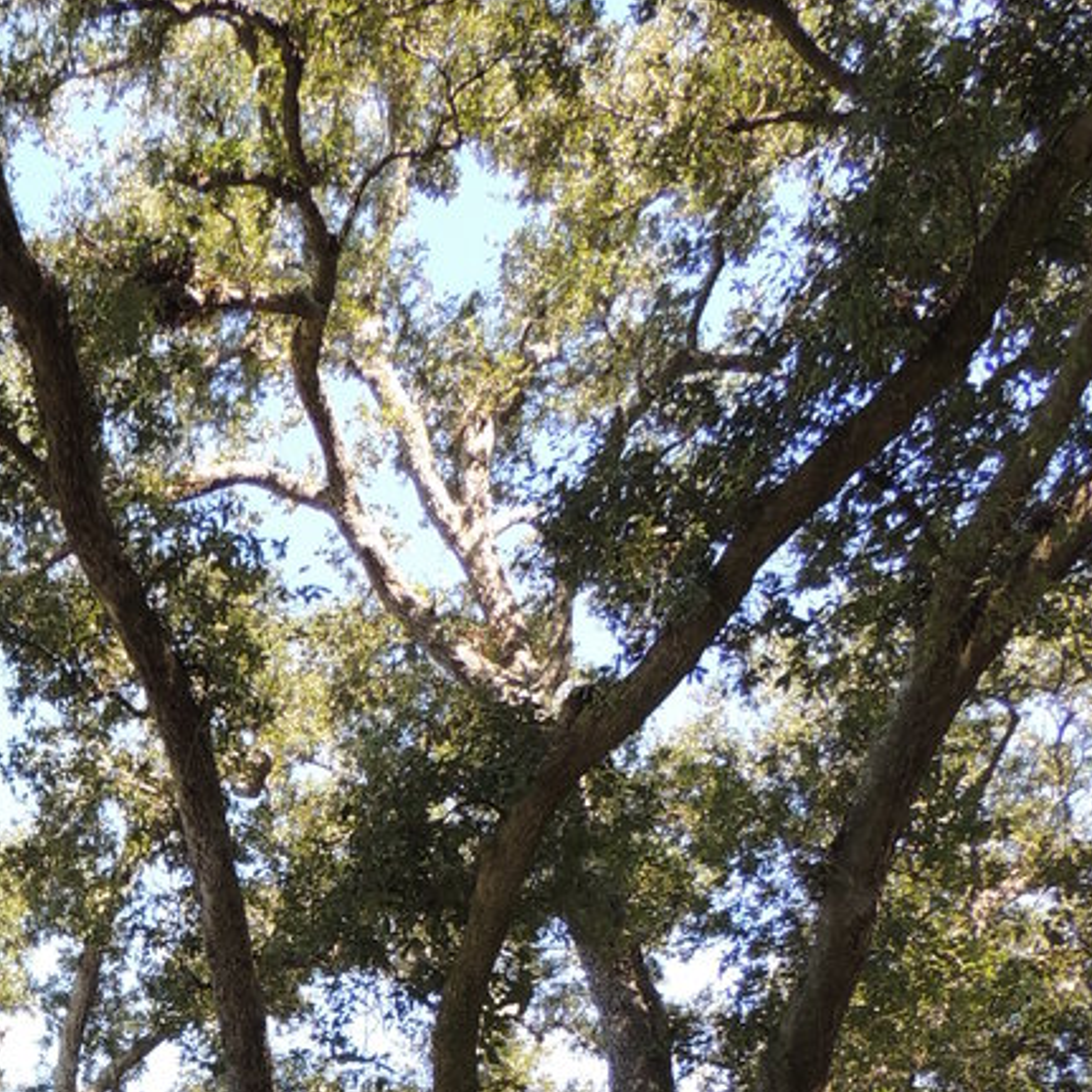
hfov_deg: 25.9
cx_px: -3
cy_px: 1231
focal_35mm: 63
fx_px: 2248
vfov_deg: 25.2
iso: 100
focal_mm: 4.3
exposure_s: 1/160
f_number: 3
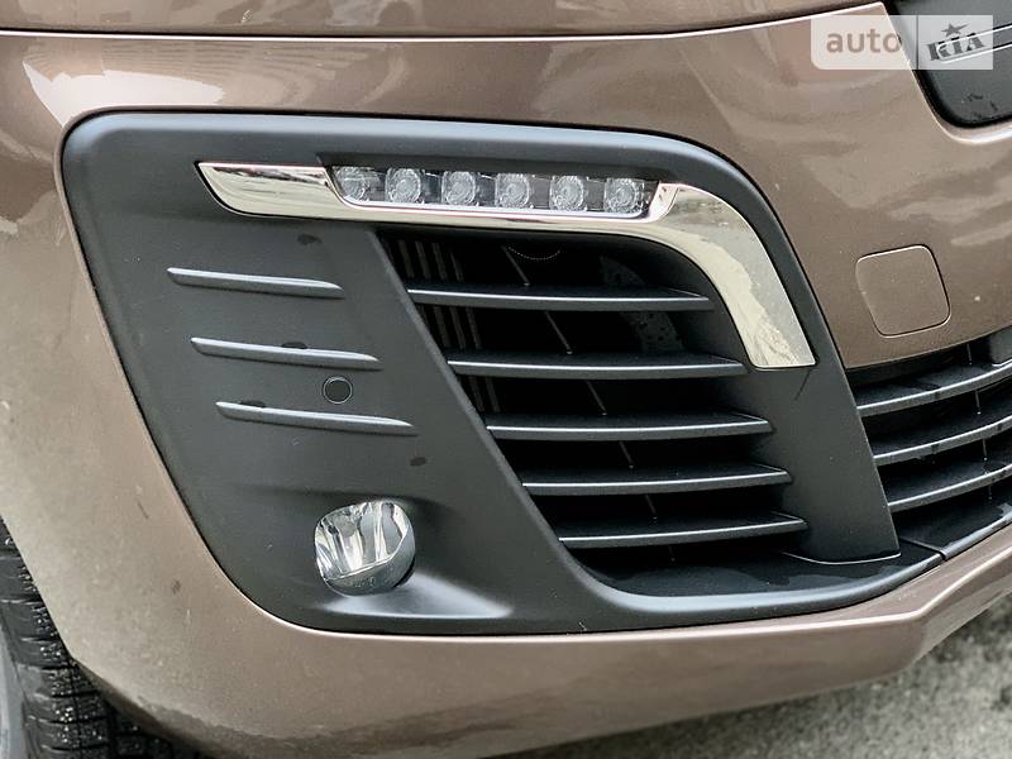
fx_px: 1520
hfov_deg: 36.8
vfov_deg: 28.0
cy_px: 380
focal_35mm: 52
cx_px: 506
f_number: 2.4
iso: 500
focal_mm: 6
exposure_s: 1/37
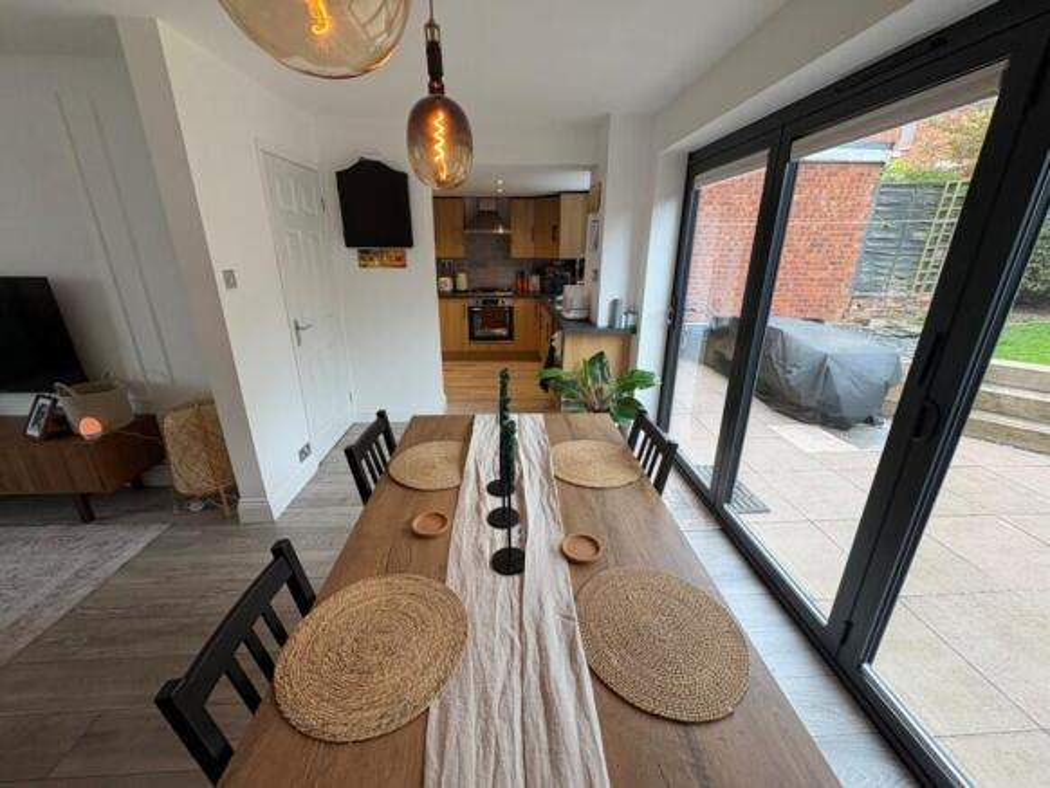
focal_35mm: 14
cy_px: 394
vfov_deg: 85.7
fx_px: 425
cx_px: 525
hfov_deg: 102.0
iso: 100
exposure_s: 1/100
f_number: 2.2
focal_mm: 2.22
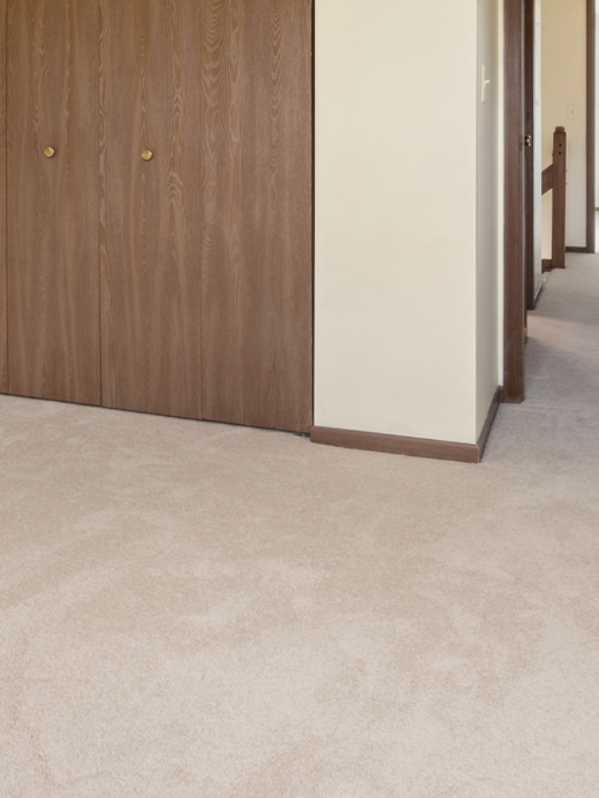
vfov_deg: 42.3
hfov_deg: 33.5
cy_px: 133
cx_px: 135
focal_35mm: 42
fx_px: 969
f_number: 10
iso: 400
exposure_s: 1/3
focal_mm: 16
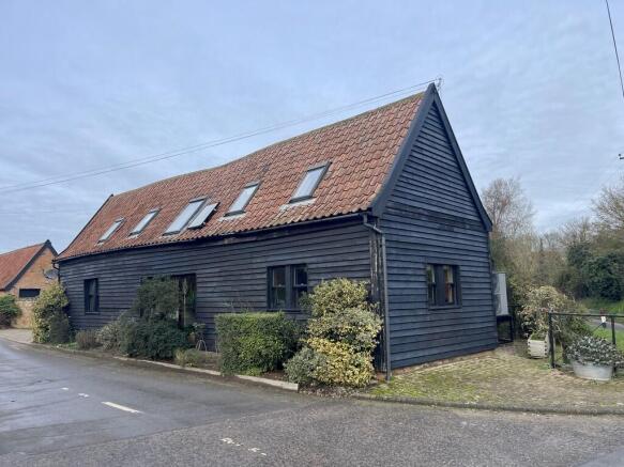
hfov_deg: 69.4
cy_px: 234
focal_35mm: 25
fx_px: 451
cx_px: 312
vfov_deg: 54.9
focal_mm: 5.1
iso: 32
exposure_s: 1/908
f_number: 1.6
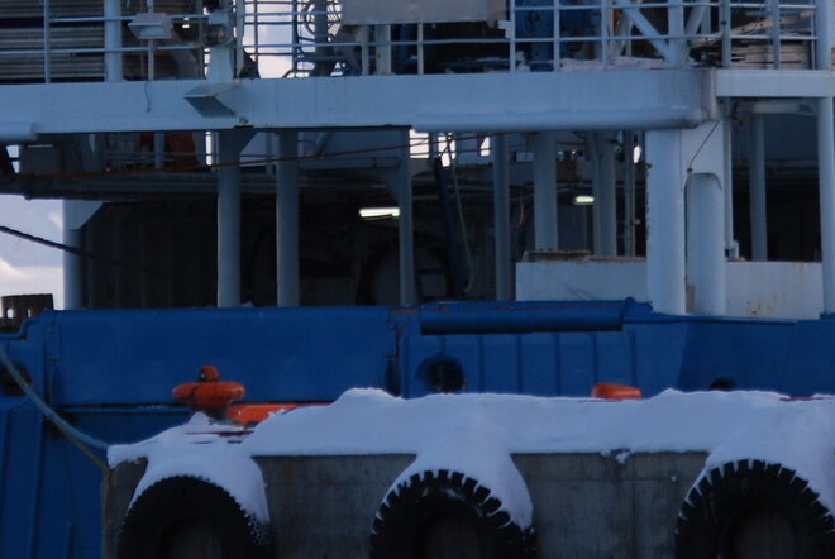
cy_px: -47
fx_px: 11752
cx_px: 295
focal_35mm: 506
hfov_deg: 4.1
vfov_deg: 2.7
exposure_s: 1/400
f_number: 6
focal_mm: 116
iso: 200
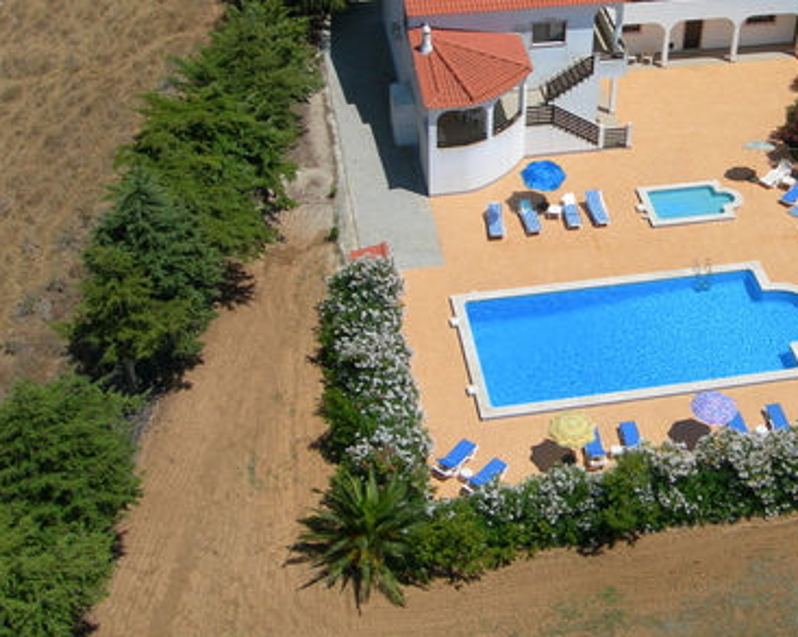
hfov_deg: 29.9
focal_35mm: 62
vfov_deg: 24.4
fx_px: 1463
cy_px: 187
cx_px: 625
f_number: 4.8
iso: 50
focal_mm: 7.8
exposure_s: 1/742
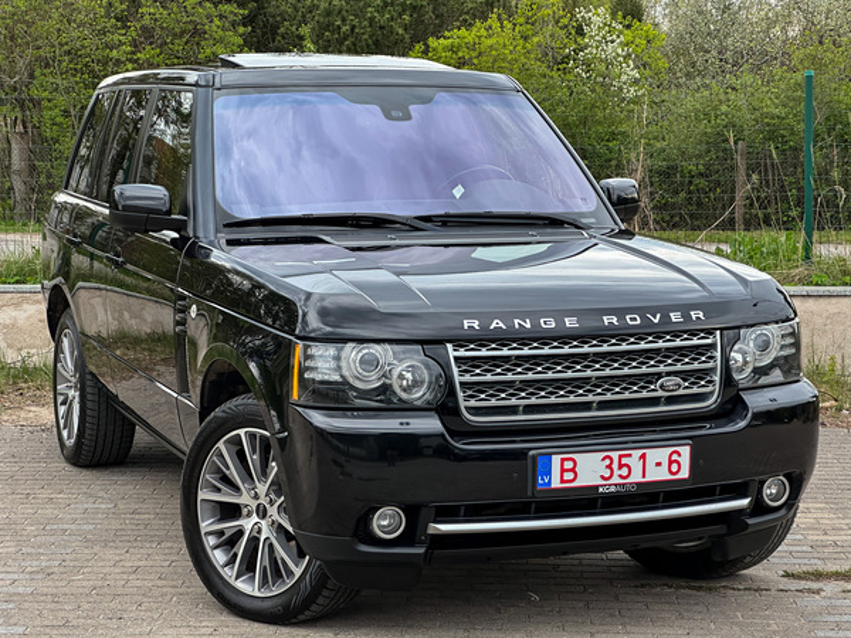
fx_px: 1893
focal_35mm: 77
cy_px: 319
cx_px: 426
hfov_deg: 25.3
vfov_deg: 19.1
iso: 80
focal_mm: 9
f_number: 2.8
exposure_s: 1/99
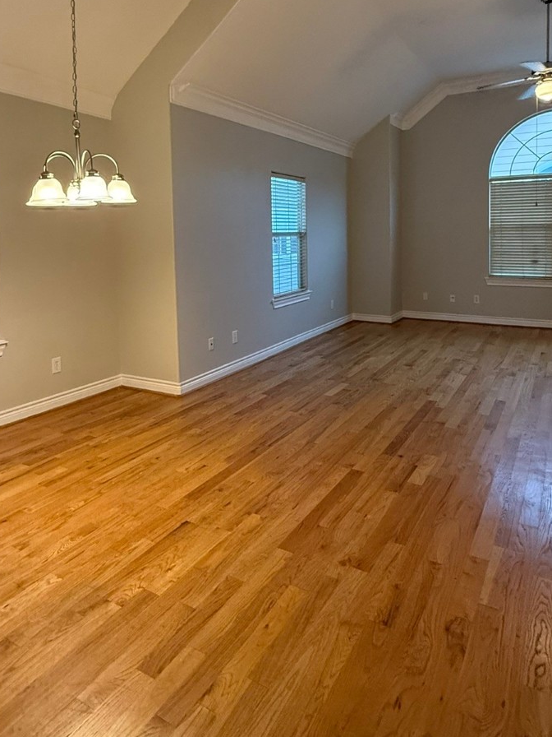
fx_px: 510
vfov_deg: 69.7
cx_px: 278
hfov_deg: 56.8
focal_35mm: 24
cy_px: 252
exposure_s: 1/120
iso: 640
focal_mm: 2.22
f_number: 2.2
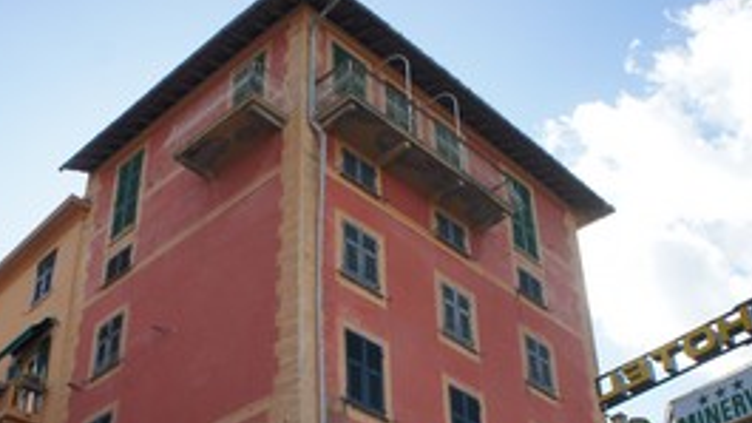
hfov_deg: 42.0
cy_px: 403
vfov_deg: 23.6
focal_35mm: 49
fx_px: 977
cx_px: 338
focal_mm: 18
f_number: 7.1
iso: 200
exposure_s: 1/320
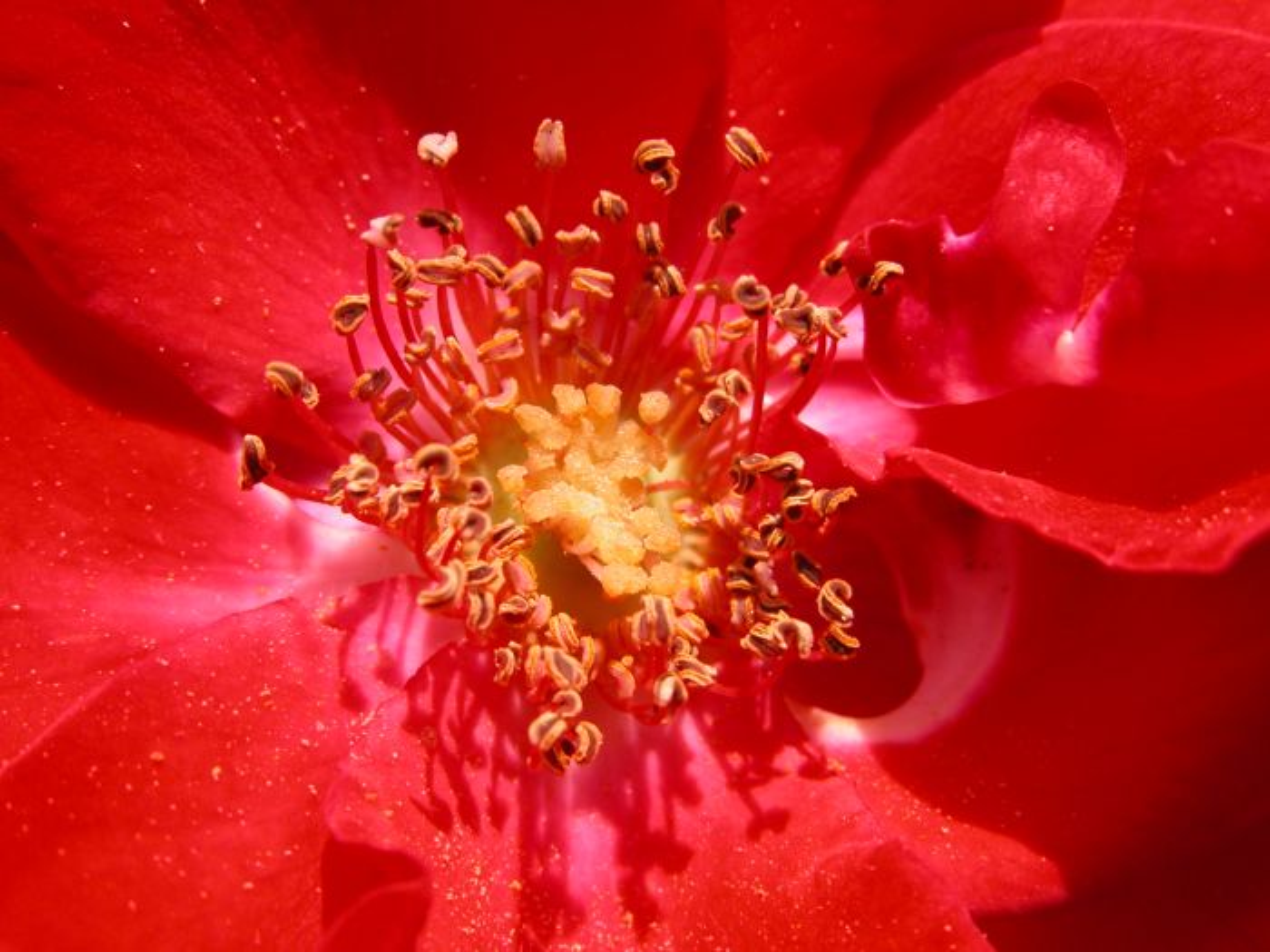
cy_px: 476
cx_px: 635
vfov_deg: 14.8
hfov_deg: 19.6
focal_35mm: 100
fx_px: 3669
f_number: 7.3
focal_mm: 25.4
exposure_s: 1/216
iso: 100
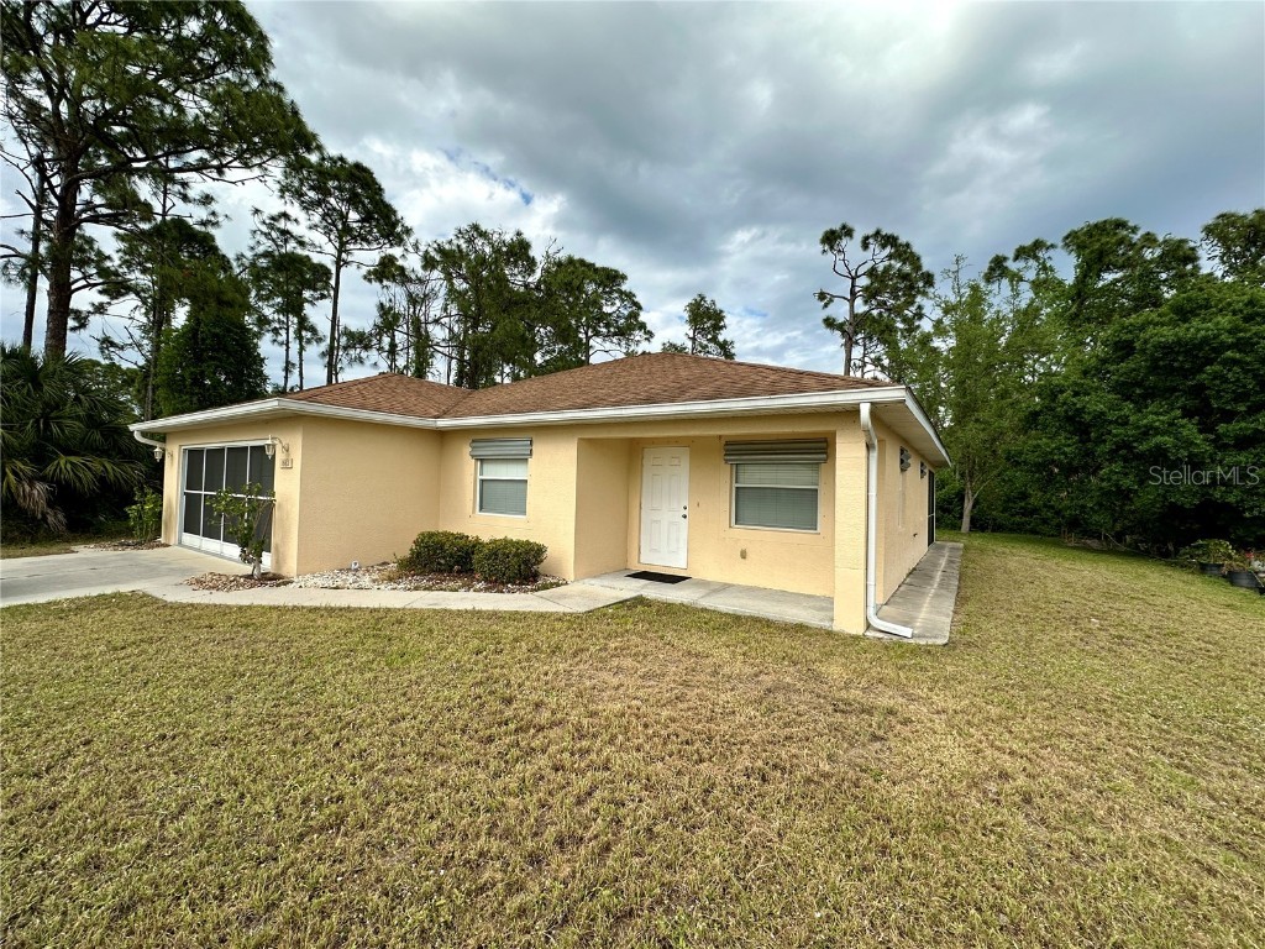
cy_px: 474
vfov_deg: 85.7
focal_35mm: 14
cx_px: 632
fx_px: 512
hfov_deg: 102.1
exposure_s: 1/1453
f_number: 2.2
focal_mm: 2.22
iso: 40
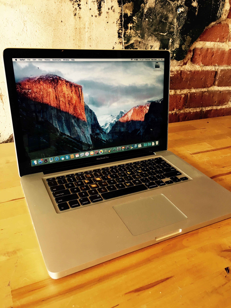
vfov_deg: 61.7
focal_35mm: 29
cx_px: 116
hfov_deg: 48.2
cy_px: 154
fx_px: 258
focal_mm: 4.15
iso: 50
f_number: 2.2
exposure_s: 1/30
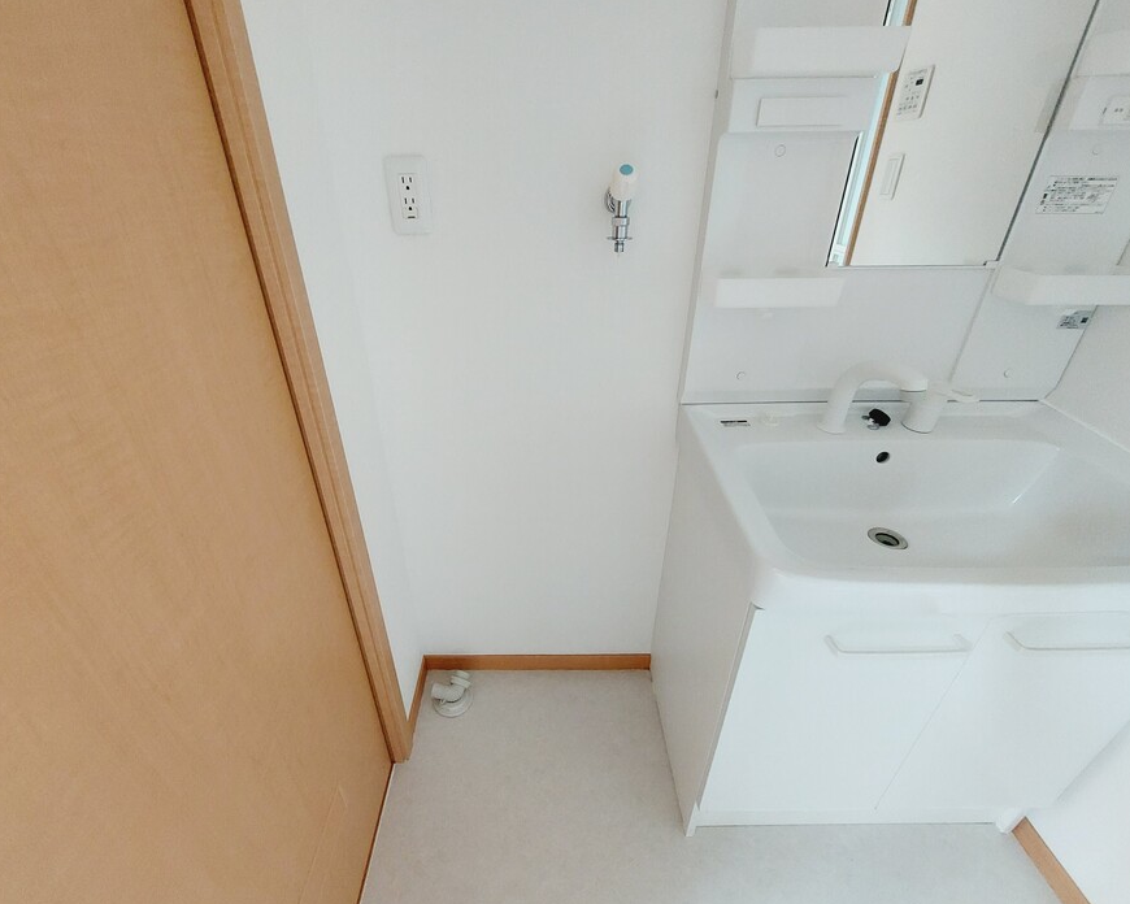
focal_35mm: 14
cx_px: 547
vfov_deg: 88.0
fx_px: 468
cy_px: 442
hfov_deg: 100.7
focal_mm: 1.74
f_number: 2.2
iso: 320
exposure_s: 1/40
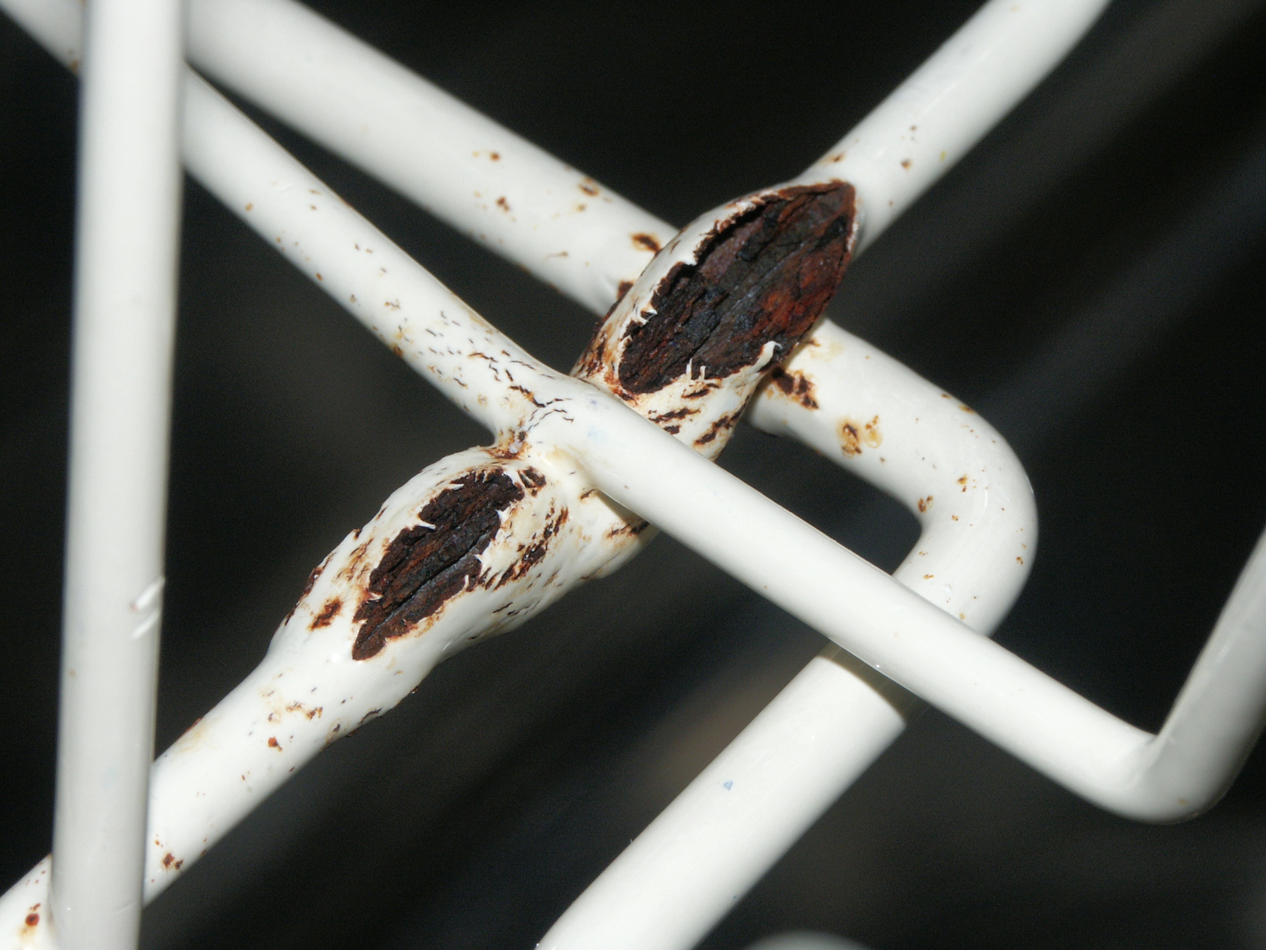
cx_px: 633
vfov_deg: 7.4
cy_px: 475
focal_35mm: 200
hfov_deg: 9.9
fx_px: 7315
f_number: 9.5
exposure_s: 1/180
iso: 100
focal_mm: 50.69
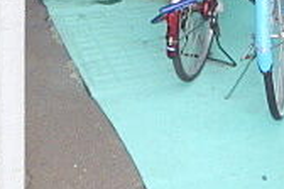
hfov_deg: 23.3
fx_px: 686
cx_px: 181
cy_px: -143
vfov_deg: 14.1
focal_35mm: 87
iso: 100
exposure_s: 1/50
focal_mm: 4
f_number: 3.1
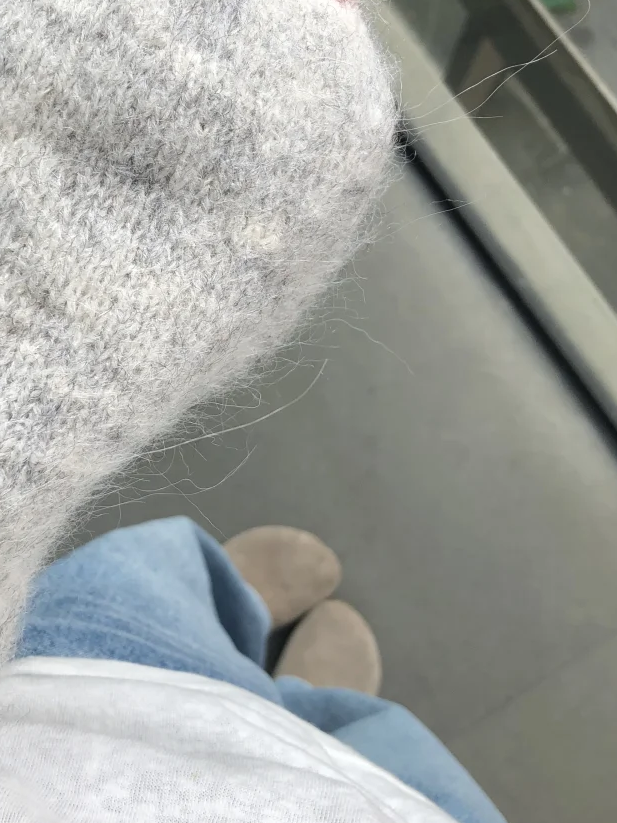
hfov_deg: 29.1
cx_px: 135
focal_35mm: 49
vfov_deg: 38.7
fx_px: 1165
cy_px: 318
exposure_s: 1/255
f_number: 1.8
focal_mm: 4
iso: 20
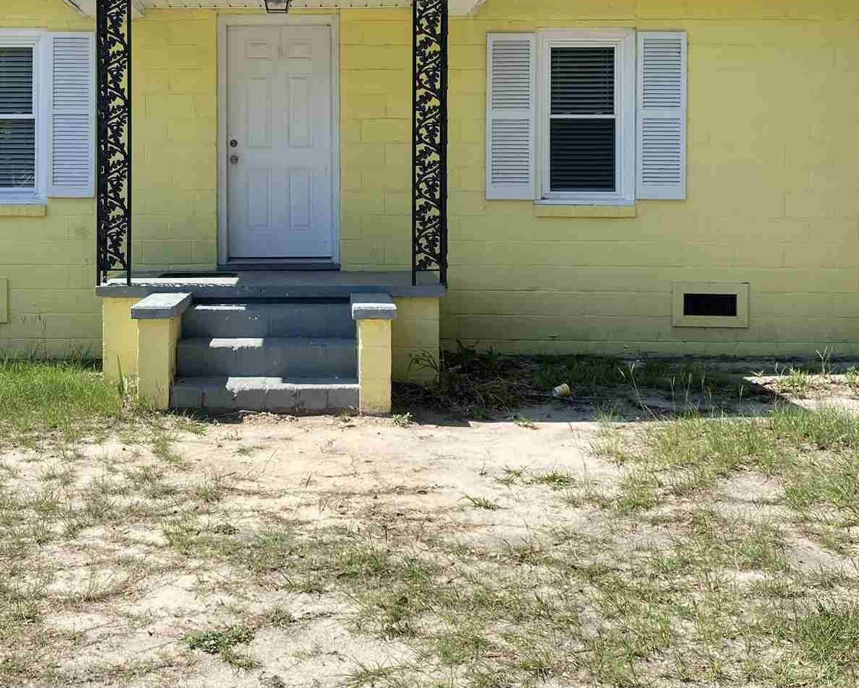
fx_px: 1195
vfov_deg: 31.5
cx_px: 301
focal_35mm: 47
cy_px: 176
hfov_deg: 39.2
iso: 20
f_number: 1.8
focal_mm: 3.99
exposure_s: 1/1263
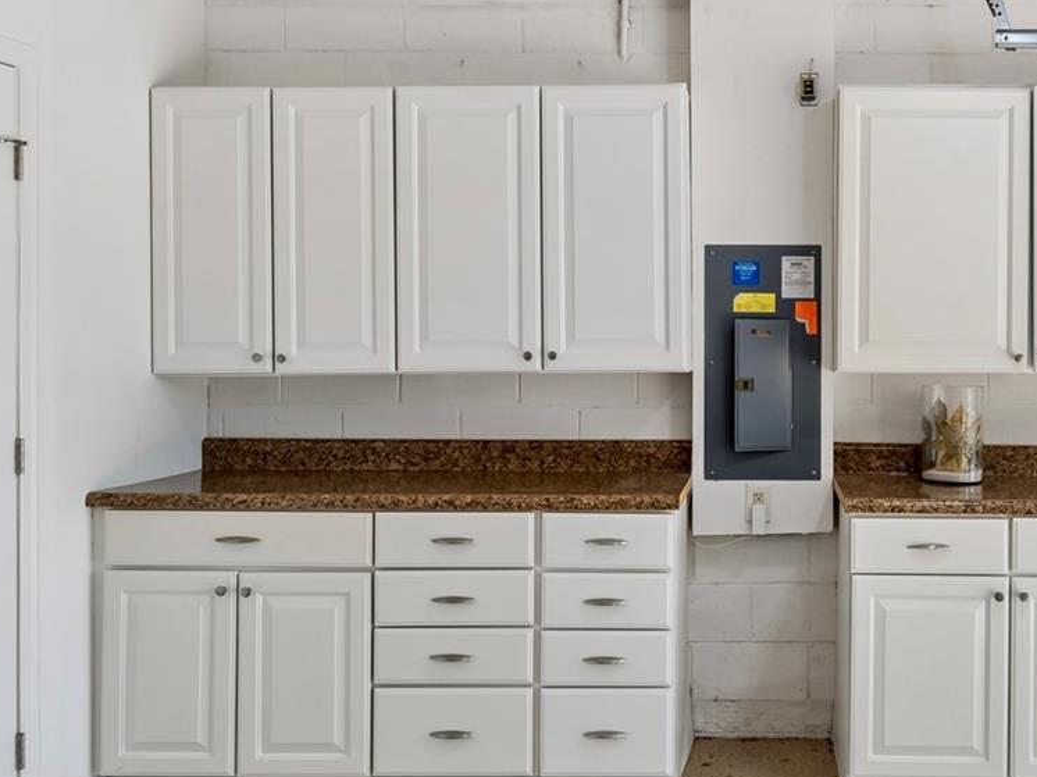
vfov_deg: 42.9
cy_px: 360
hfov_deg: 52.9
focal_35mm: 33
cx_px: 780
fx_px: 988
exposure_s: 1/125
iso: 100
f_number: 7.1
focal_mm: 11
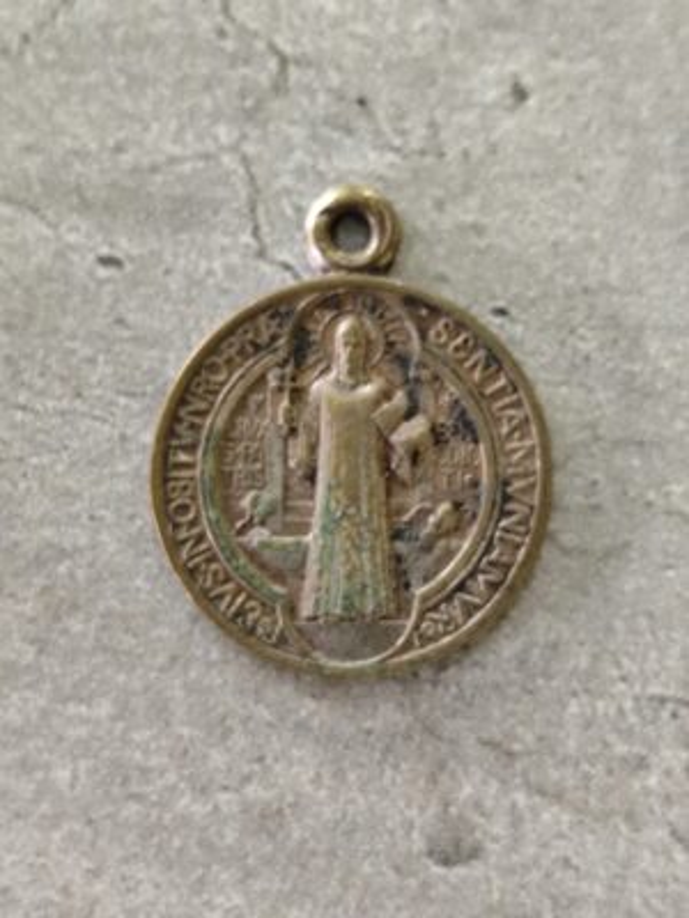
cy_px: 459
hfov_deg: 15.9
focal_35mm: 93
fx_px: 2468
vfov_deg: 21.1
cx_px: 344
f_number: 1.65
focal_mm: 6.19
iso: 1000
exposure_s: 1/25
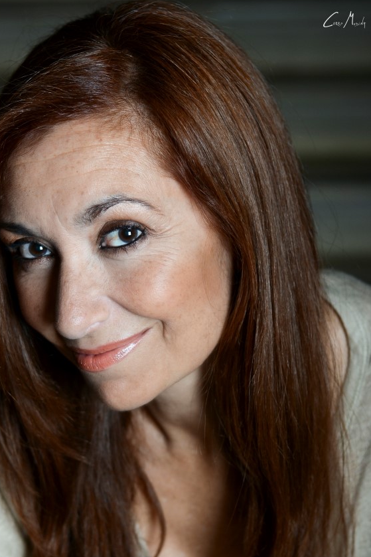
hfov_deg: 13.3
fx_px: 1593
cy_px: 375
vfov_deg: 19.8
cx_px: 128
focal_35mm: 103
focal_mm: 50
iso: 200
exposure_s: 1/160
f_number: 3.2
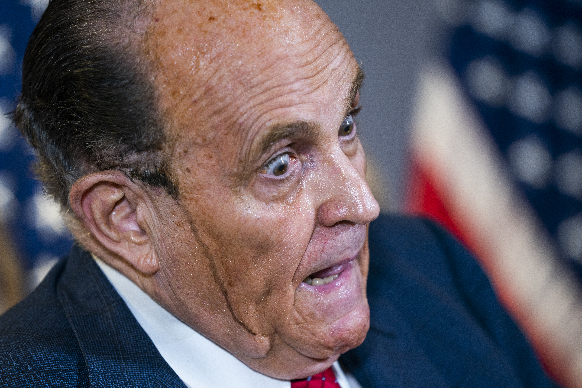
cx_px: 291
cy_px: 194
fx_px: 3233
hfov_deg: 10.3
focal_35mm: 200
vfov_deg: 6.9
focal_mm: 200
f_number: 3.5
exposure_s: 1/250
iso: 1600
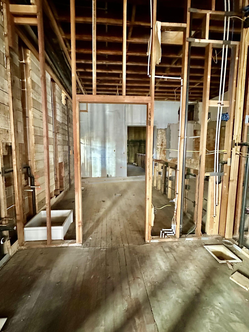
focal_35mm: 15
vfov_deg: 98.1
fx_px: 144
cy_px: 161
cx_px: 117
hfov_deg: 81.7
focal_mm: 2.22
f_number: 2.2
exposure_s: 1/50
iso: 1250
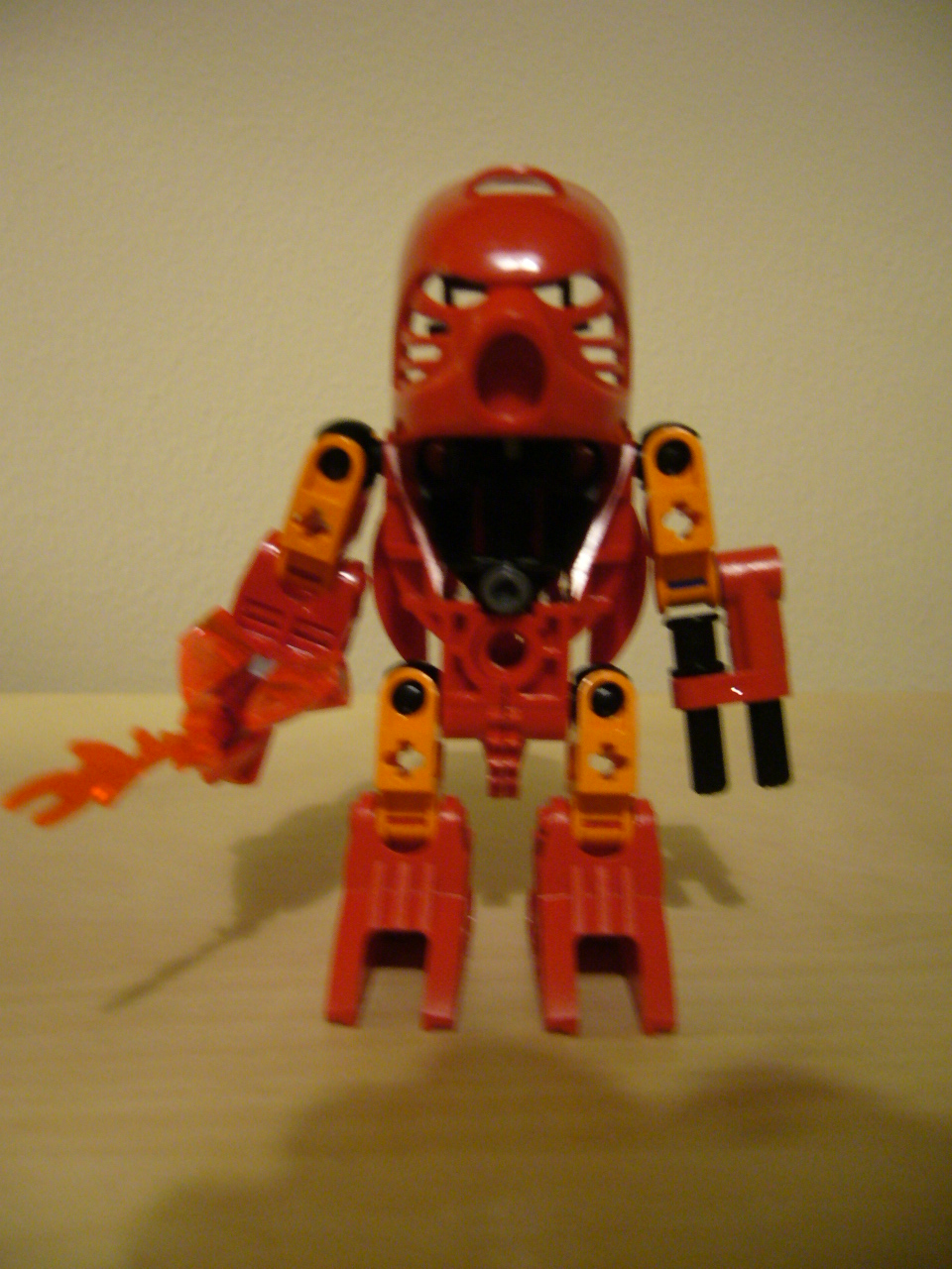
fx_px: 1283
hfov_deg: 40.7
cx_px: 476
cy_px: 634
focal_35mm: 35
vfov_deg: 52.6
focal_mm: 5.8
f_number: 2.8
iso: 200
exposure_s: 1/6
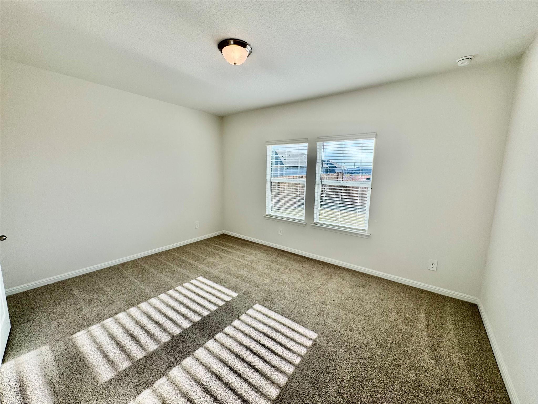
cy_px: 202
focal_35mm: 14
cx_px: 269
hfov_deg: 102.1
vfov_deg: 85.7
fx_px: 218
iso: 40
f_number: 2.2
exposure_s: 1/462
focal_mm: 2.22
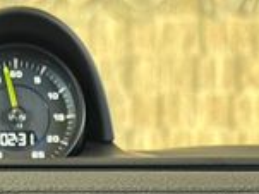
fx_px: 1518
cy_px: 410
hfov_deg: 9.7
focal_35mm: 203
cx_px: 39
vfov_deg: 7.0
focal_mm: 6.86
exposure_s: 1/60
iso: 250
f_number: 1.78
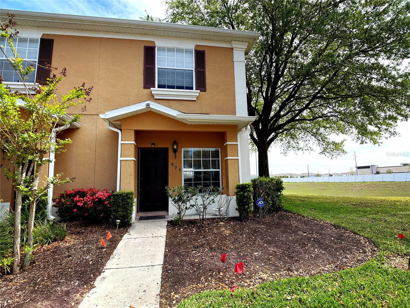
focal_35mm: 24
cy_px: 154
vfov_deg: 56.8
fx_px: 284
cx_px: 205
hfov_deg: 71.6
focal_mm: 6.76
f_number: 1.78
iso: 100
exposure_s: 1/2232
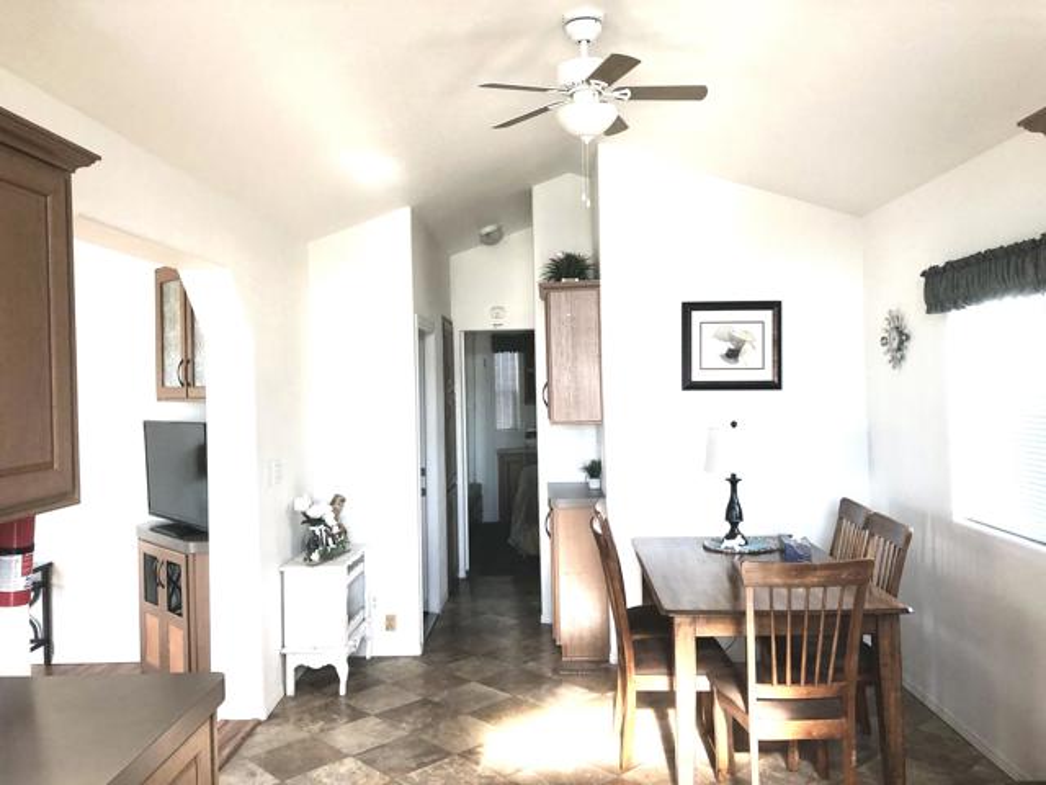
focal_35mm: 28
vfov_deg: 49.7
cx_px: 523
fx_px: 846
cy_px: 392
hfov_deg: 63.4
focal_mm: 4
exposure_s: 1/40
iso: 25
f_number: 1.8
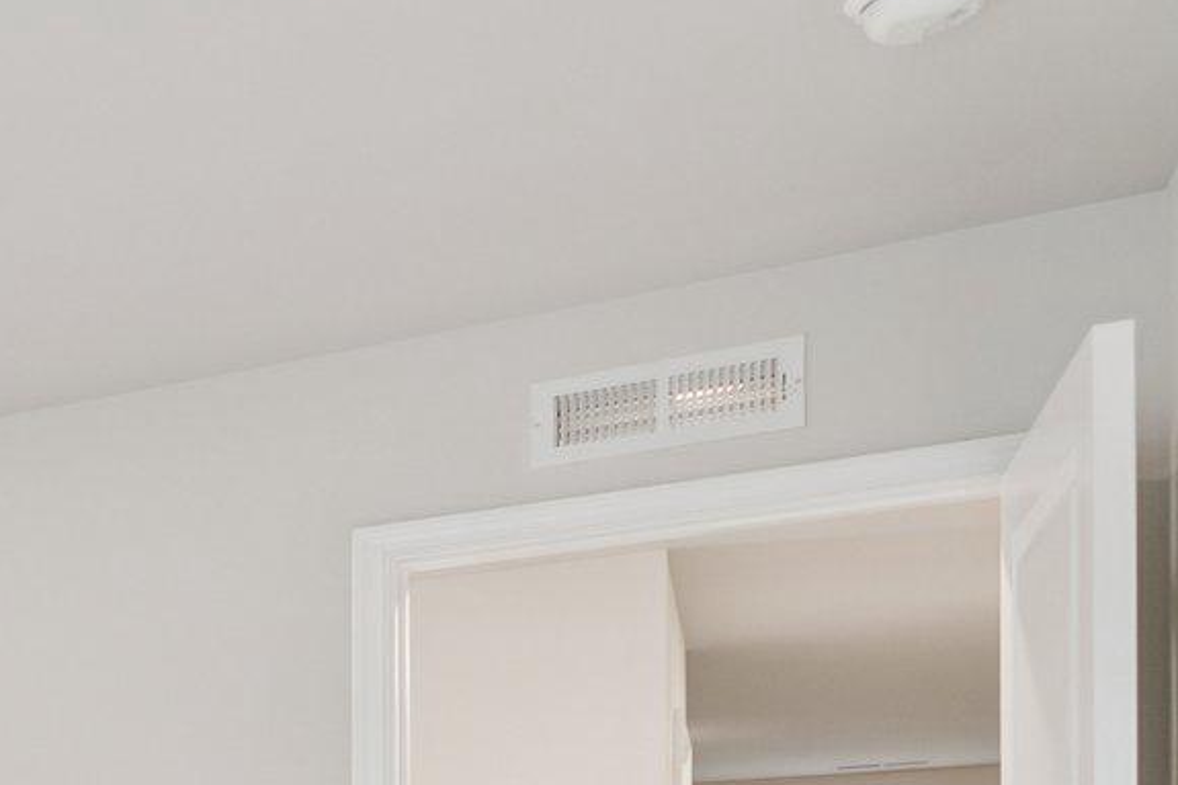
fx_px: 1865
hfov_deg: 22.7
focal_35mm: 57
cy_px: 1038
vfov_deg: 21.4
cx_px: -871
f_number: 6.3
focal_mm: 16
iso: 400
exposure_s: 1/10
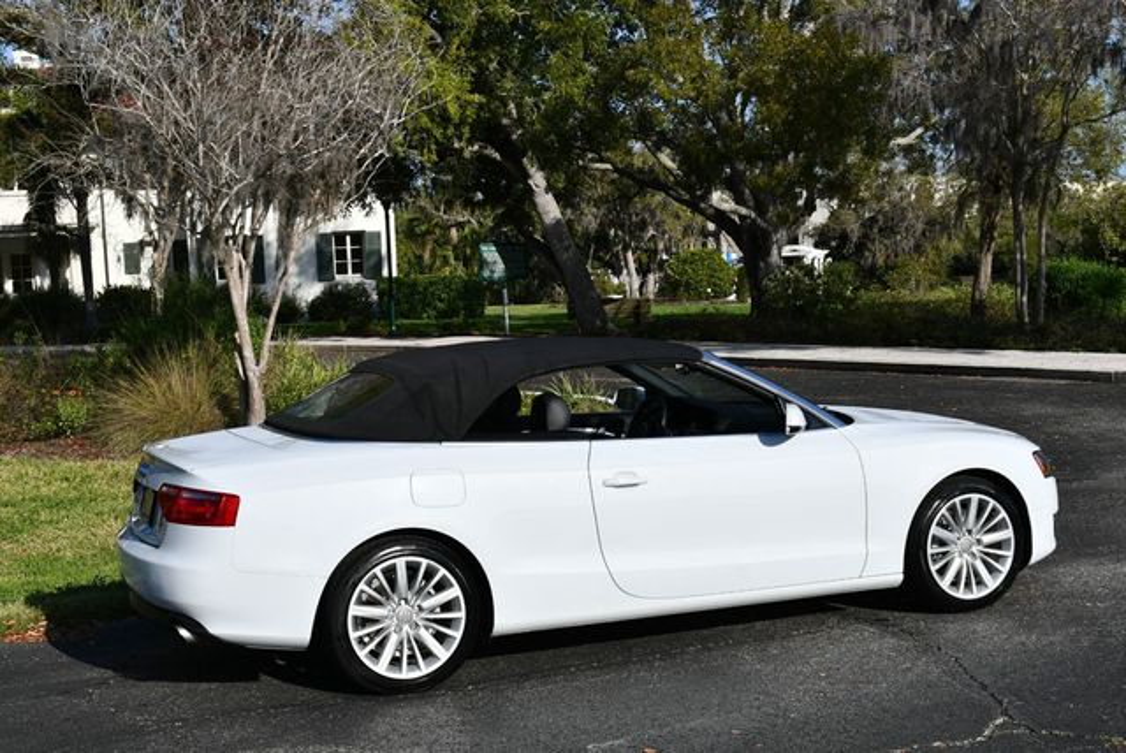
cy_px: 376
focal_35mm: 52
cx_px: 563
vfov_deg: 26.0
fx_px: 1628
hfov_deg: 38.2
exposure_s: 1/320
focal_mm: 26
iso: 100
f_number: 9
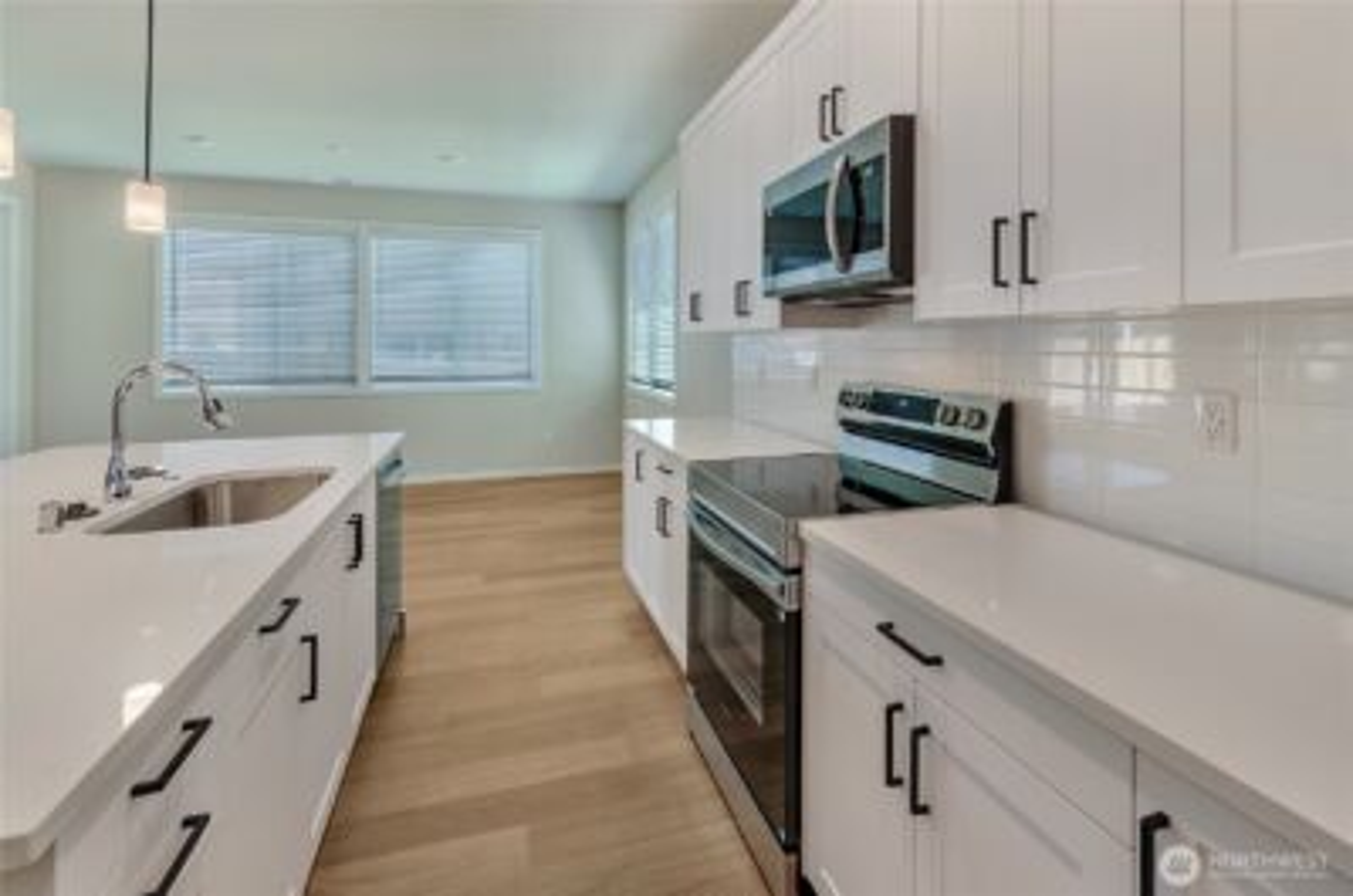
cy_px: 448
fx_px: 563
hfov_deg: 100.5
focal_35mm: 15
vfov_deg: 77.1
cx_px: 676
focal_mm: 10
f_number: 5.6
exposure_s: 1/20
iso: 160
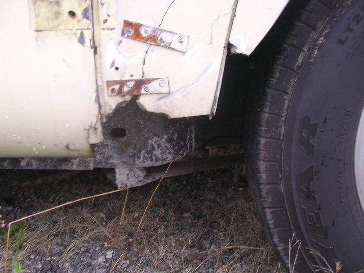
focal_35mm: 38
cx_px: 182
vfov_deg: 37.7
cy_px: 136
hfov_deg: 49.0
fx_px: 400
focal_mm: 5.8
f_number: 2.8
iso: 100
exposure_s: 1/30
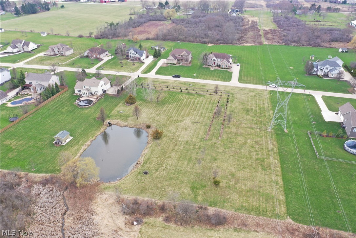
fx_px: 277
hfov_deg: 65.5
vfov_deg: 46.4
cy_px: 119
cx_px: 178
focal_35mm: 28
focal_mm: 10.26
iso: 100
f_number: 4
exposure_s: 1/100
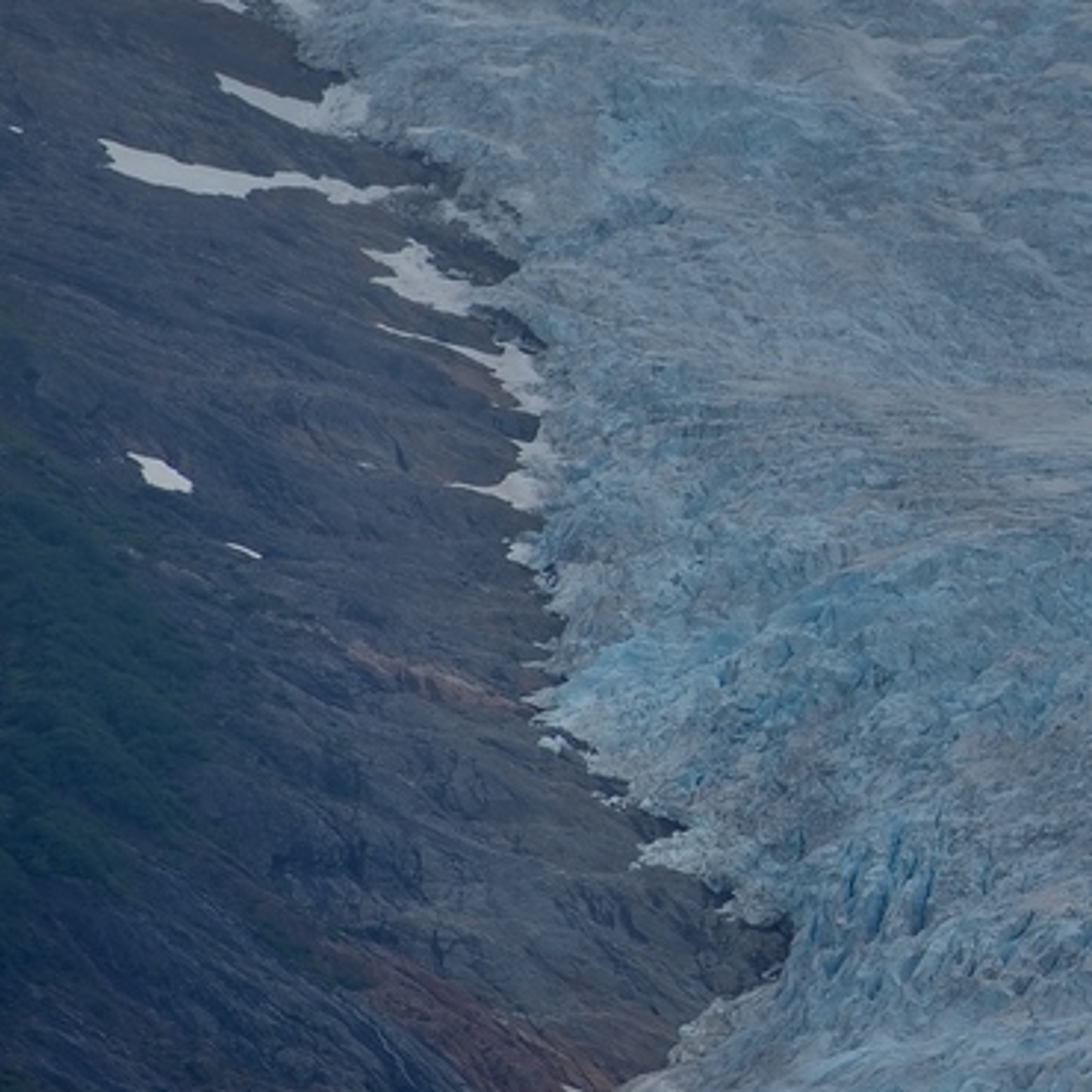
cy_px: 384
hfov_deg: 2.5
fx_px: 25197
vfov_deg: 2.5
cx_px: 1709
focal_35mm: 706
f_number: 9
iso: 100
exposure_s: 1/500
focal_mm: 240
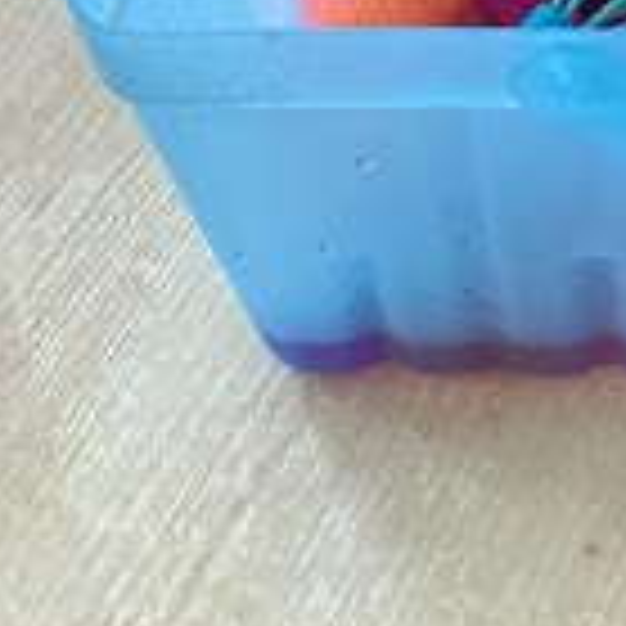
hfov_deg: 13.1
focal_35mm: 131
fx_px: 2680
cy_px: -626
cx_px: 689
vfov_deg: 11.9
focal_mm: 3.3
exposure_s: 1/60
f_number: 2.4
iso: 125
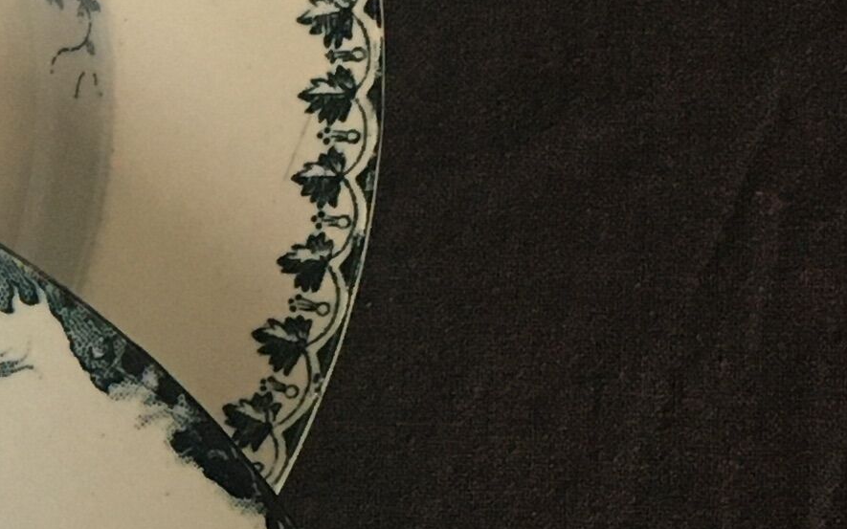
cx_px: -484
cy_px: 533
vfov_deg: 9.3
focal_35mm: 140
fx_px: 3231
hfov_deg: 13.9
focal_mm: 4.15
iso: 100
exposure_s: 1/30
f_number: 2.2
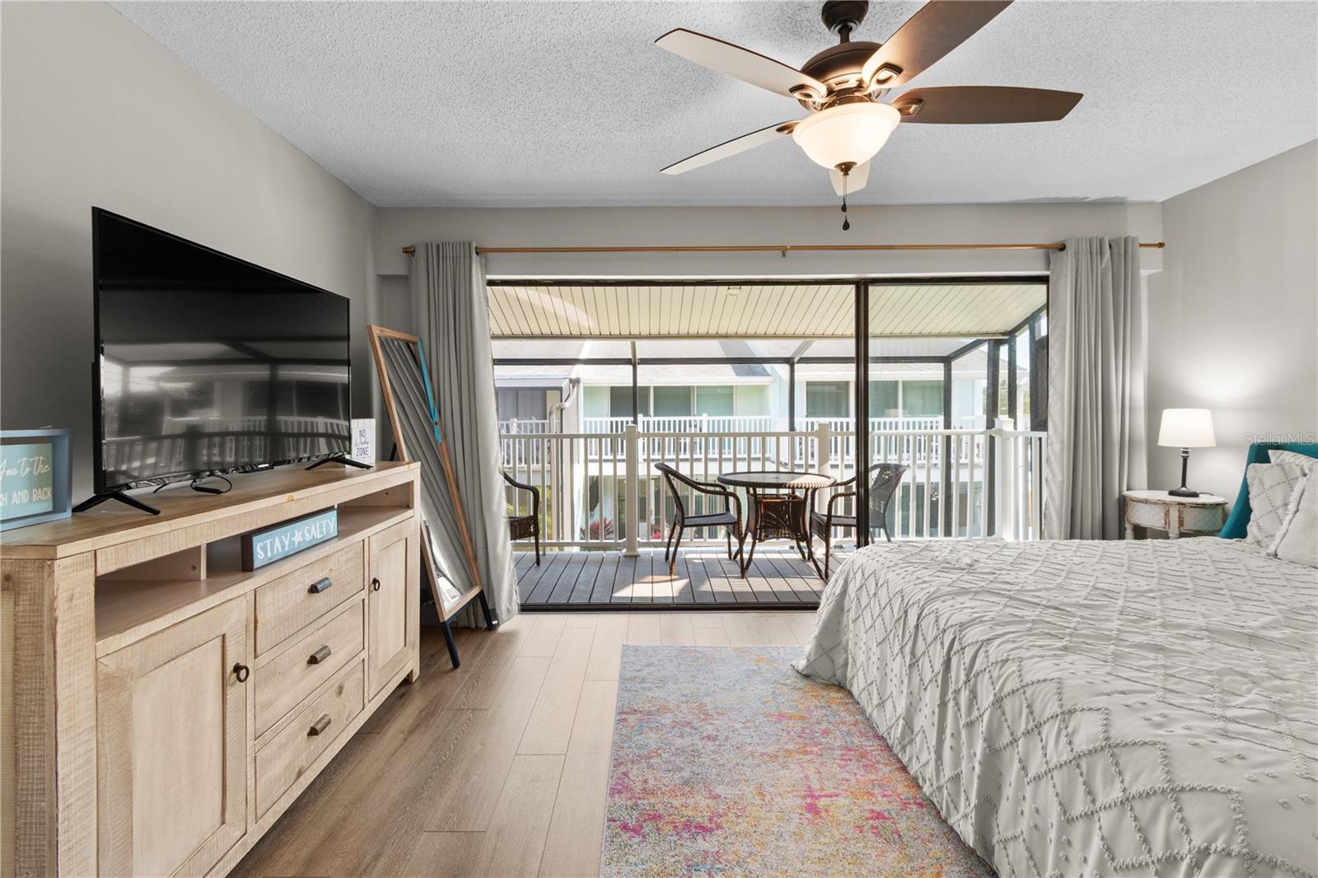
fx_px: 549
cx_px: 659
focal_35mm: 15
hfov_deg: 100.4
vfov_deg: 77.3
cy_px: 439
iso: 100
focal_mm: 10
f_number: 7.1
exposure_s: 1/3
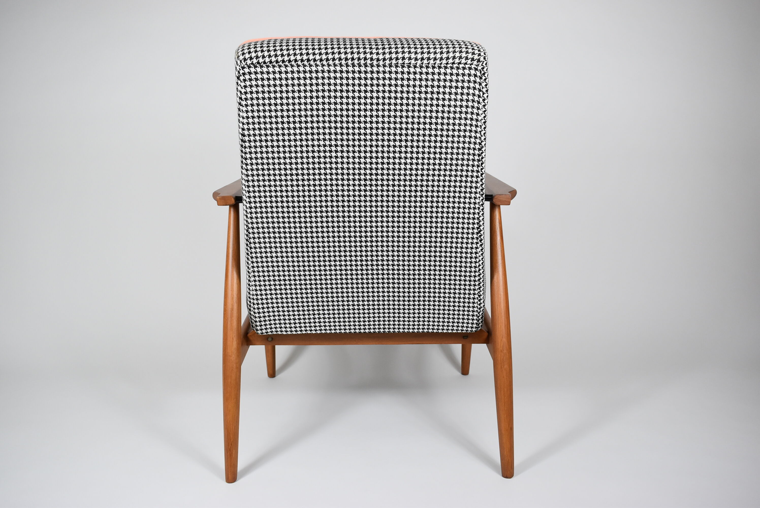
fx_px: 634
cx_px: 380
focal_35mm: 30
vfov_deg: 43.7
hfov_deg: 61.9
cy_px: 254
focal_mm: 20
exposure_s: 1/125
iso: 800
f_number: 5
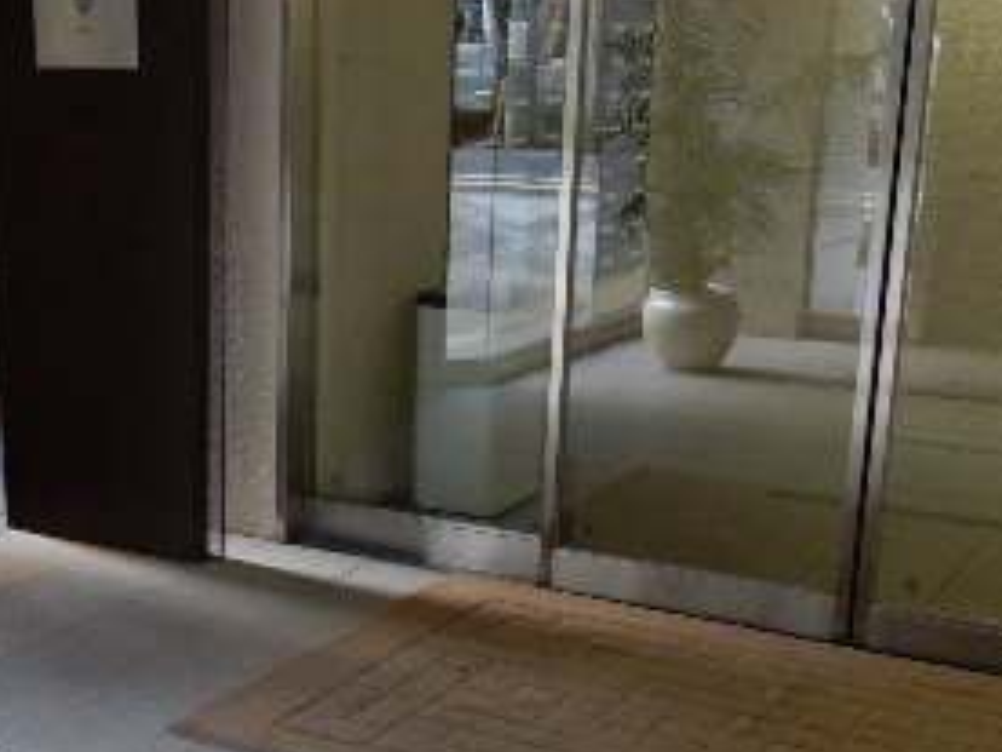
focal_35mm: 58
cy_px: 483
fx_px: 1679
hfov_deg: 32.4
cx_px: 214
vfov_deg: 25.1
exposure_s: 1/25
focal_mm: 4.5
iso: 400
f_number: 3.7
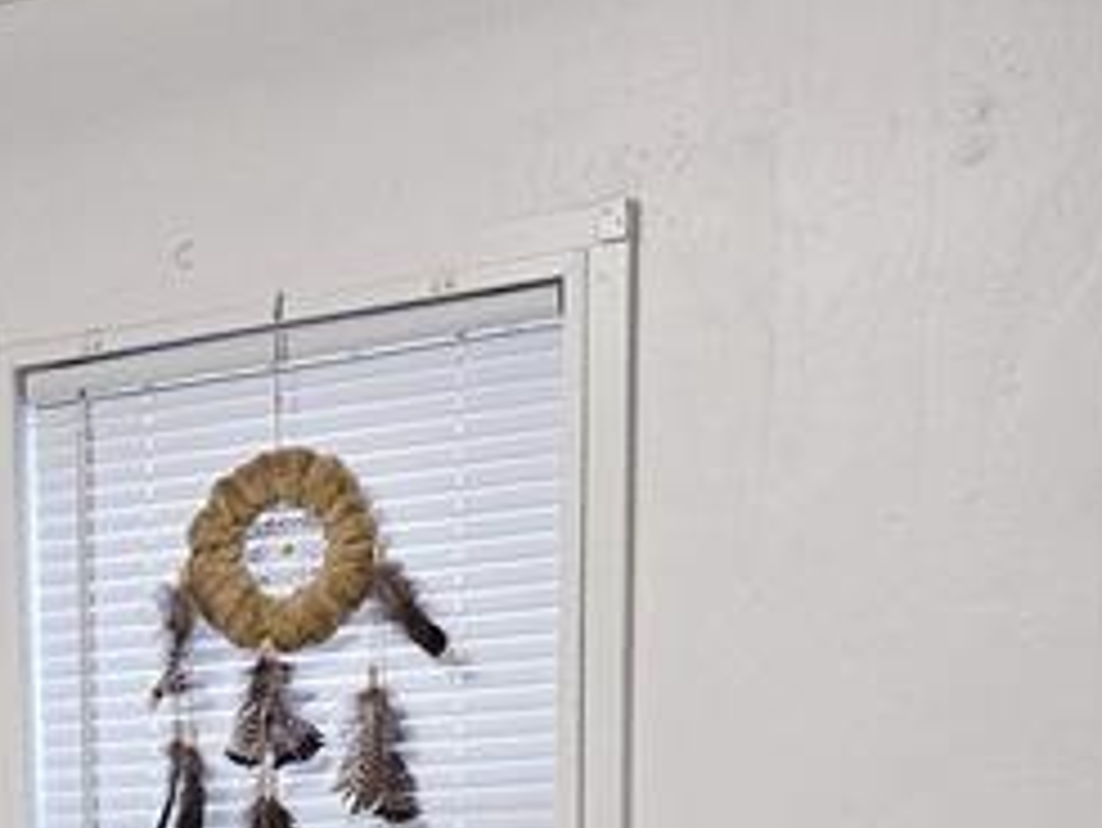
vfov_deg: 13.8
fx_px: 3058
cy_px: 1476
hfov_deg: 19.0
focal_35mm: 96
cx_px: -310
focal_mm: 5.4
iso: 800
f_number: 1.8
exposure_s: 1/120
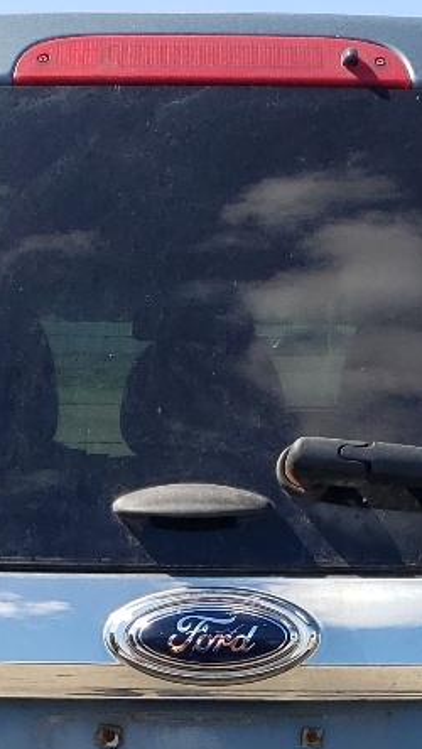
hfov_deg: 11.9
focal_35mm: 102
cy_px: 752
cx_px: 172
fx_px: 2028
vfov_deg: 20.3
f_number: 1.5
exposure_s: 1/1667
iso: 50
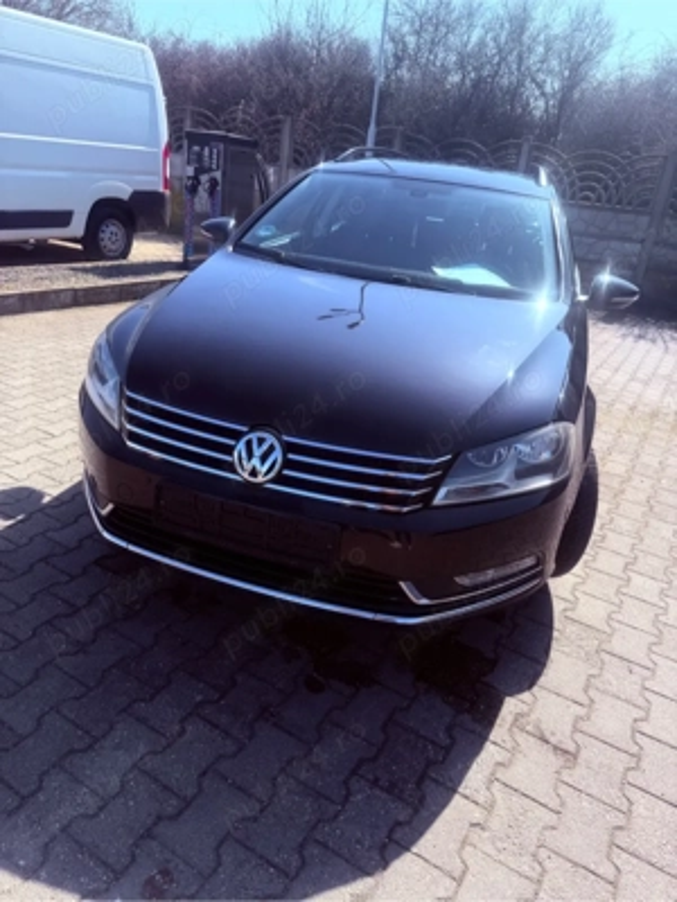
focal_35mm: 24
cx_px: 338
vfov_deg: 71.6
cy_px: 451
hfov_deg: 56.8
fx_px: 626
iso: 100
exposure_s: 1/2232
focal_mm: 6.76
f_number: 1.78
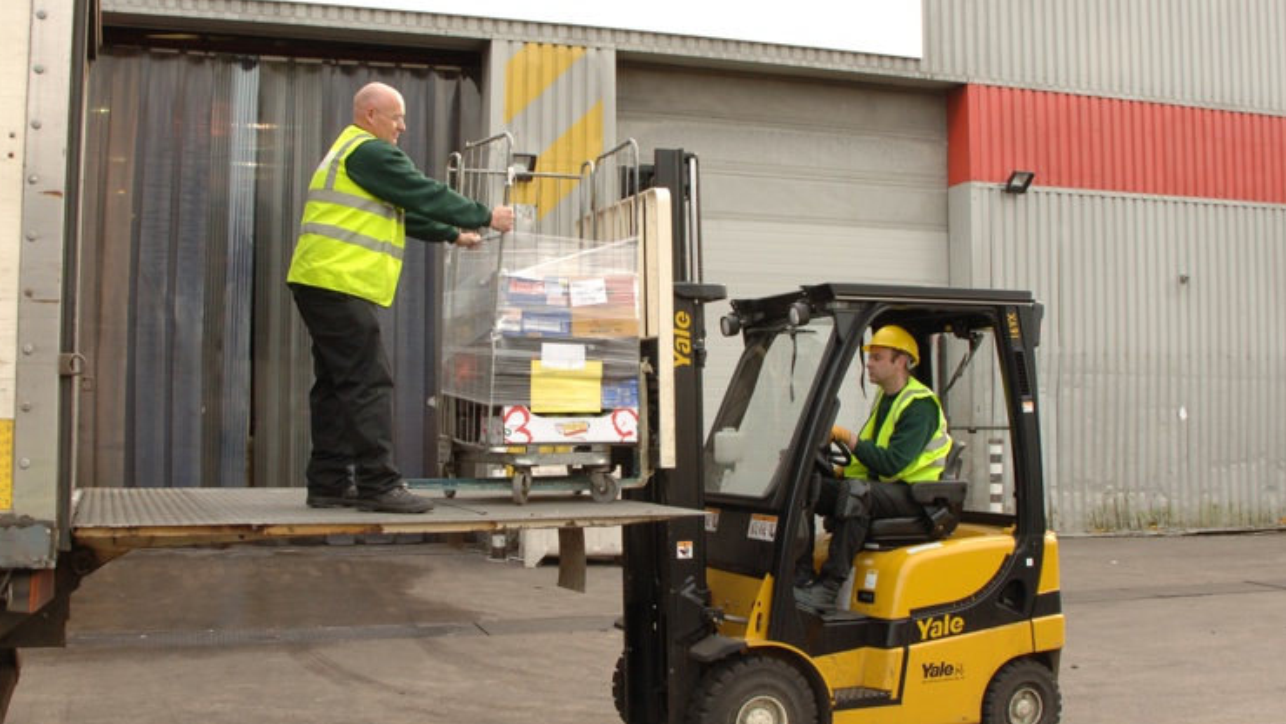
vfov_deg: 34.6
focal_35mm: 34
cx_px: 640
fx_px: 1160
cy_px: 406
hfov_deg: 58.0
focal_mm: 32
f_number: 9.5
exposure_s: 1/60
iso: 100
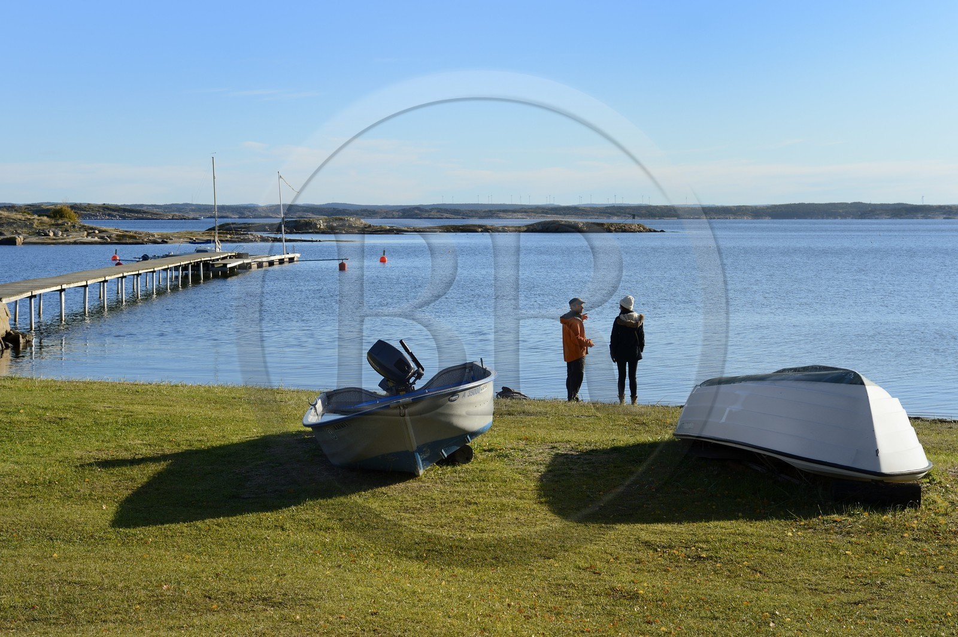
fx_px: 1755
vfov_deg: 20.6
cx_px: 479
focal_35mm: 66
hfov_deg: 30.5
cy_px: 318
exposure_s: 1/160
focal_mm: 66
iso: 200
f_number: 14
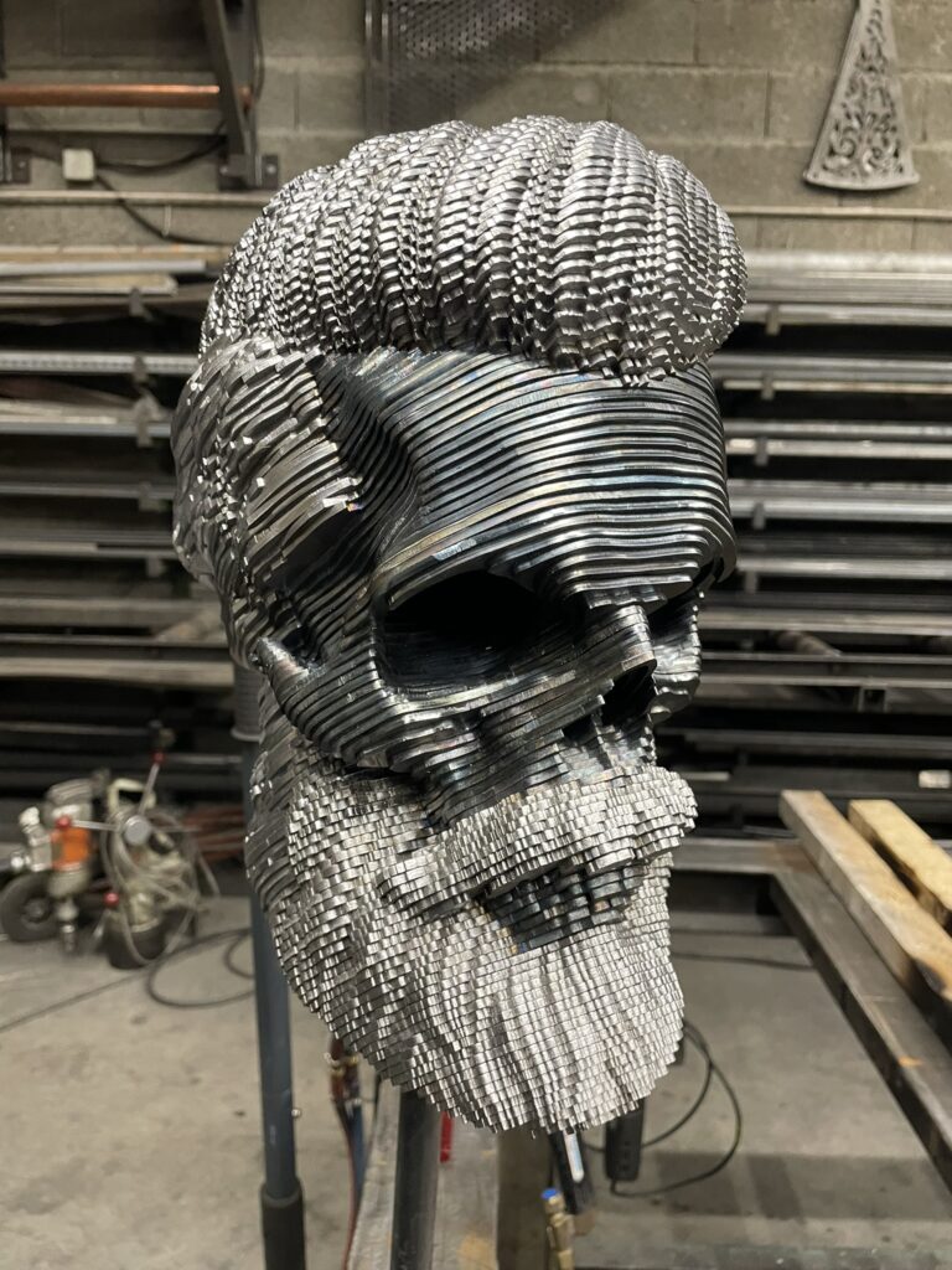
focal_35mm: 26
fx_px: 953
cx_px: 476
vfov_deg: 67.3
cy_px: 635
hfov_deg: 53.1
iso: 200
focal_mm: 4.2
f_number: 1.6
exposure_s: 1/60
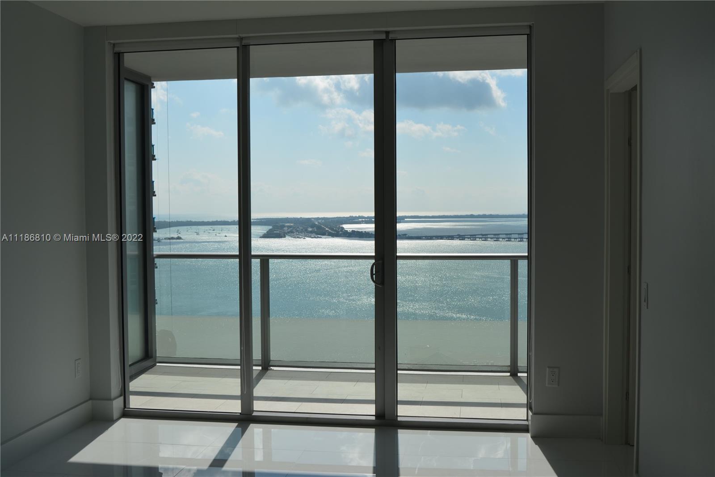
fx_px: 774
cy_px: 238
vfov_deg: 34.2
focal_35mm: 39
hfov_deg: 49.6
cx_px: 358
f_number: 9
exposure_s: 1/320
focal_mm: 26
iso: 100
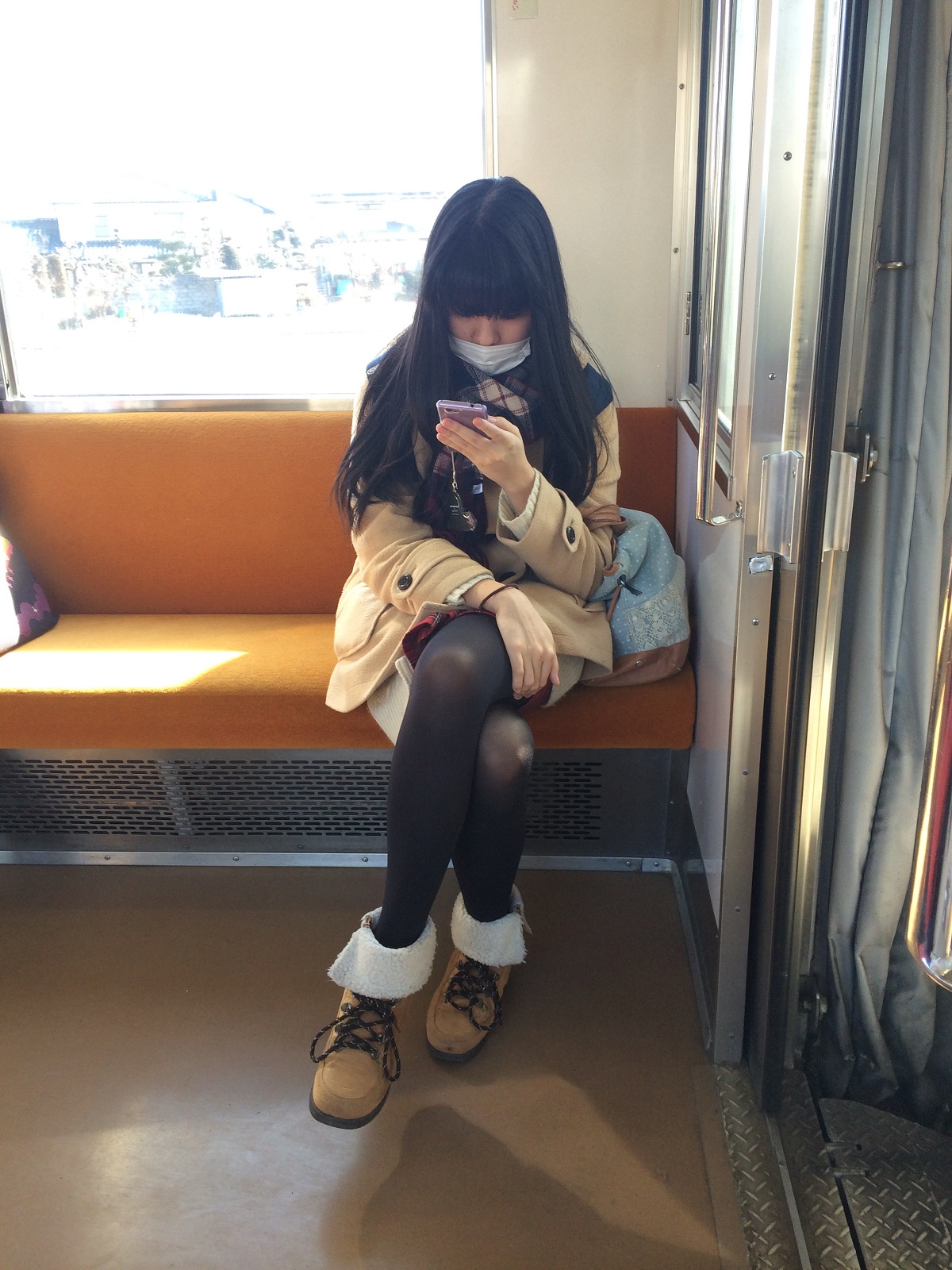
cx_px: 476
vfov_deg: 60.0
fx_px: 1100
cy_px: 635
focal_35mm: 30
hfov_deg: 46.8
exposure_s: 1/120
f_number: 2.2
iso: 64
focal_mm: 4.12
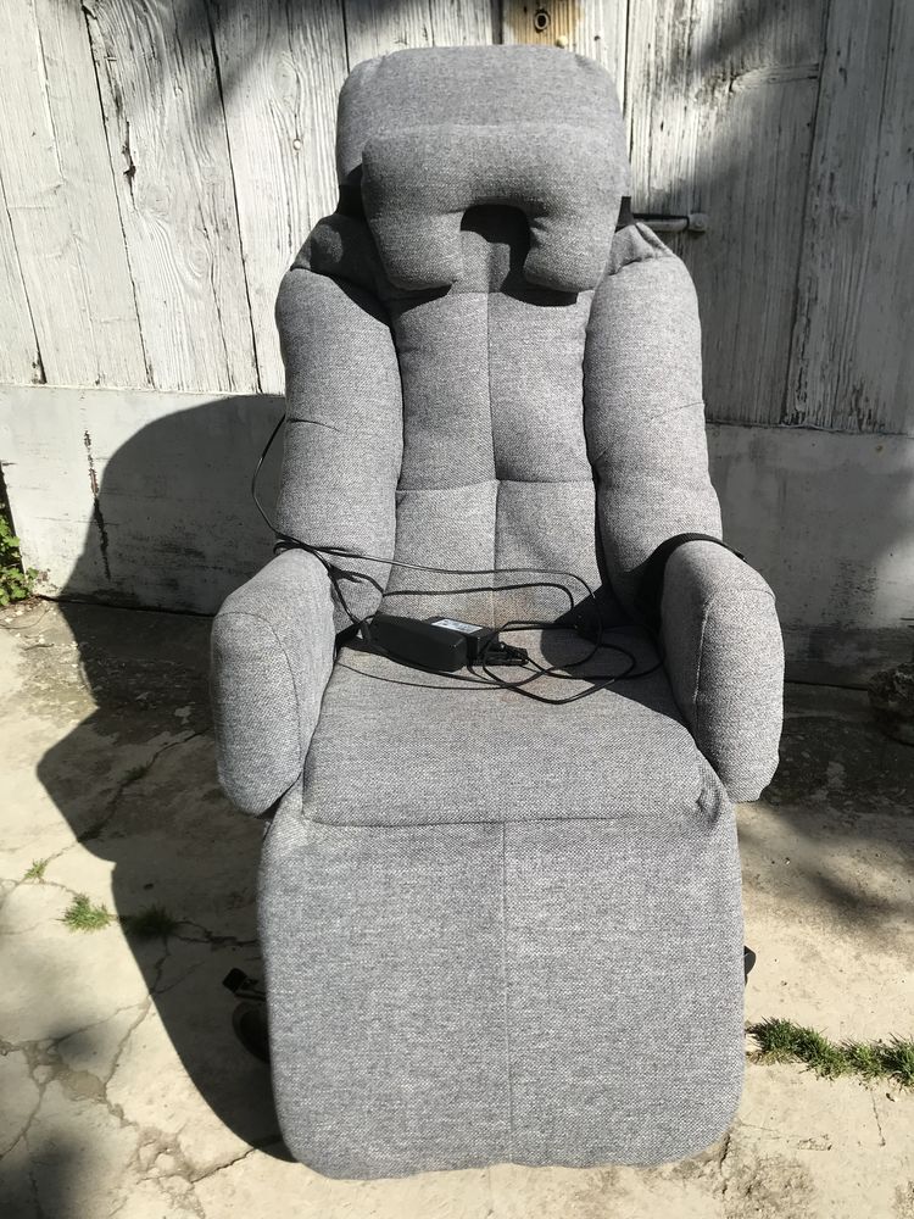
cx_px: 457
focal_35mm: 28
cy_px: 610
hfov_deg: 49.7
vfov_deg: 63.4
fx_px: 986
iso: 20
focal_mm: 3.99
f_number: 1.8
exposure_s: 1/2907
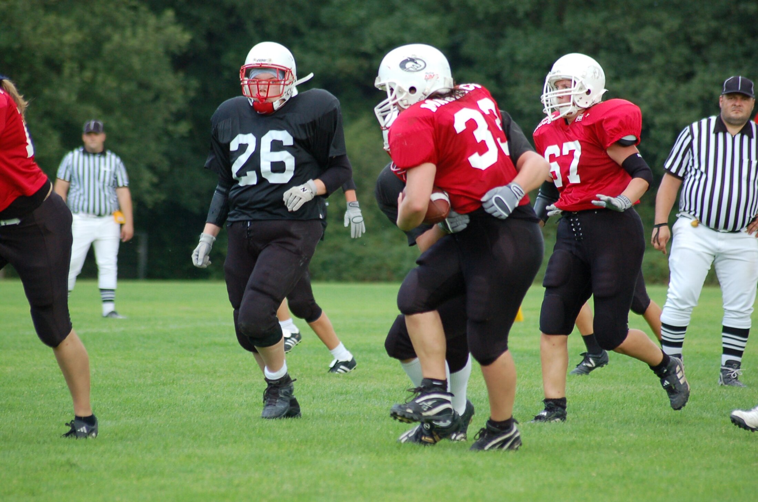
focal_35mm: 292
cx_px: 379
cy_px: 251
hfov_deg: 7.1
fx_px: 6147
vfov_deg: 4.7
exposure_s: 1/500
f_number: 5
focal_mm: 195
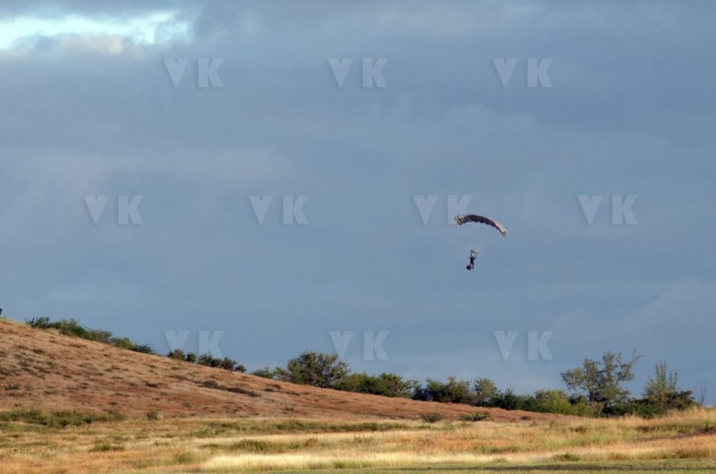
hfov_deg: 6.9
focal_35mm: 300
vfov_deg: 4.6
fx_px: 5955
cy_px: 237
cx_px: 358
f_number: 8
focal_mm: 200
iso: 800
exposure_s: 1/500
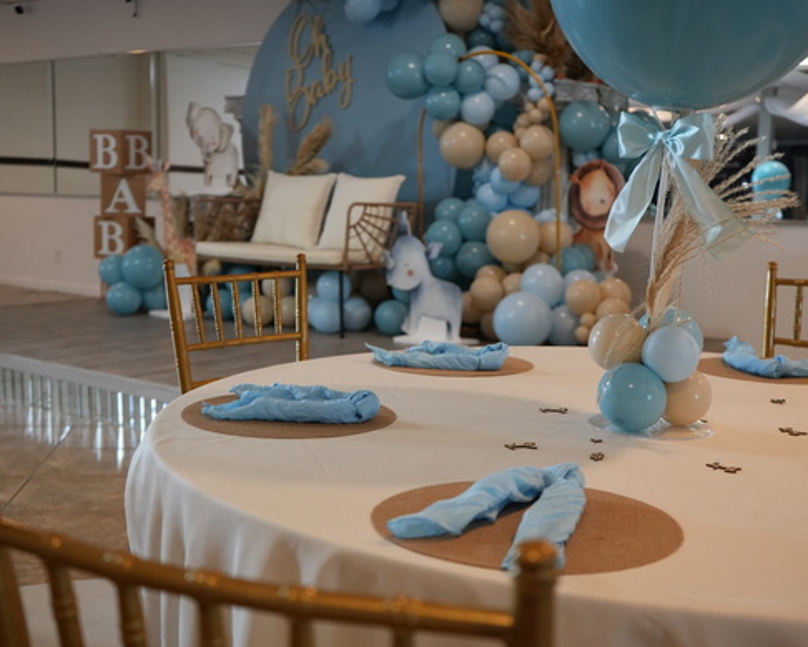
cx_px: 406
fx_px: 1052
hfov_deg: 42.0
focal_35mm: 44
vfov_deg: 34.2
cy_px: 329
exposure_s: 1/160
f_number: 4
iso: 2000
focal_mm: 38
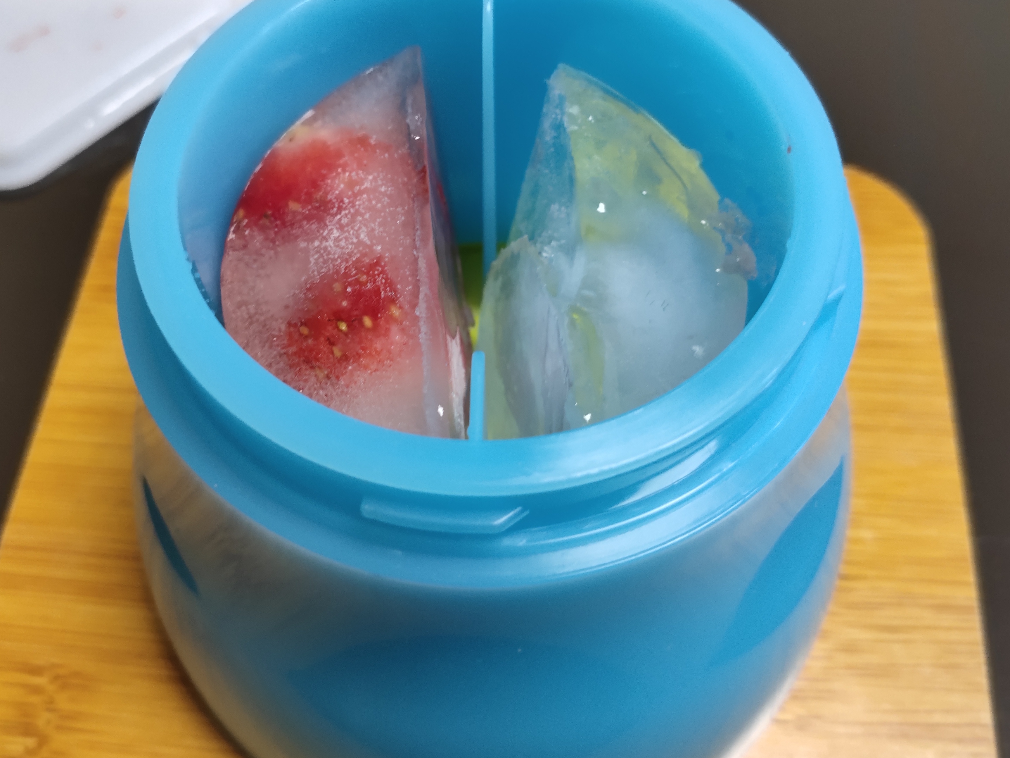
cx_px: 451
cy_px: 332
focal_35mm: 36
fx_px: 1050
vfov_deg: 39.6
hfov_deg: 51.3
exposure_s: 1/33
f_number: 1.78
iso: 267
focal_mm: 4.05
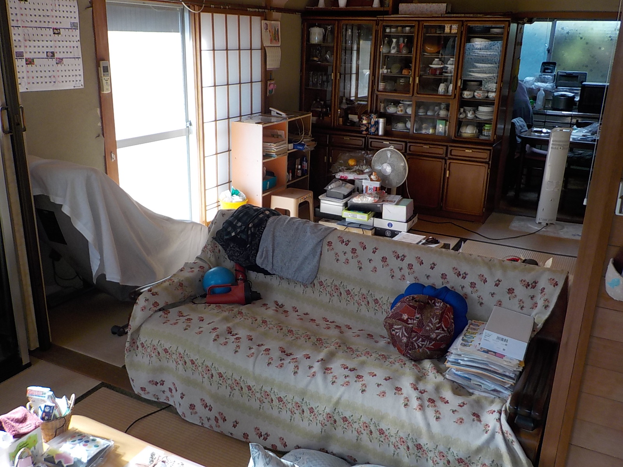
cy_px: 234
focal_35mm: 30
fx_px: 540
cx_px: 312
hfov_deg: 60.0
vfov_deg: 46.8
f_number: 3.3
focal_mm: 4.1
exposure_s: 1/60
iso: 125
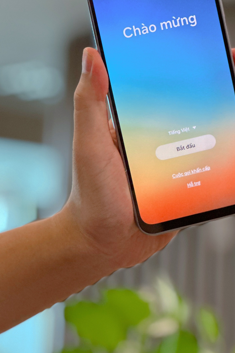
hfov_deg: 11.8
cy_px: 100
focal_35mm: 116
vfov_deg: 17.6
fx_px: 1136
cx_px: 169
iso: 400
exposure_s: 1/40
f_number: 2.8
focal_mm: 9
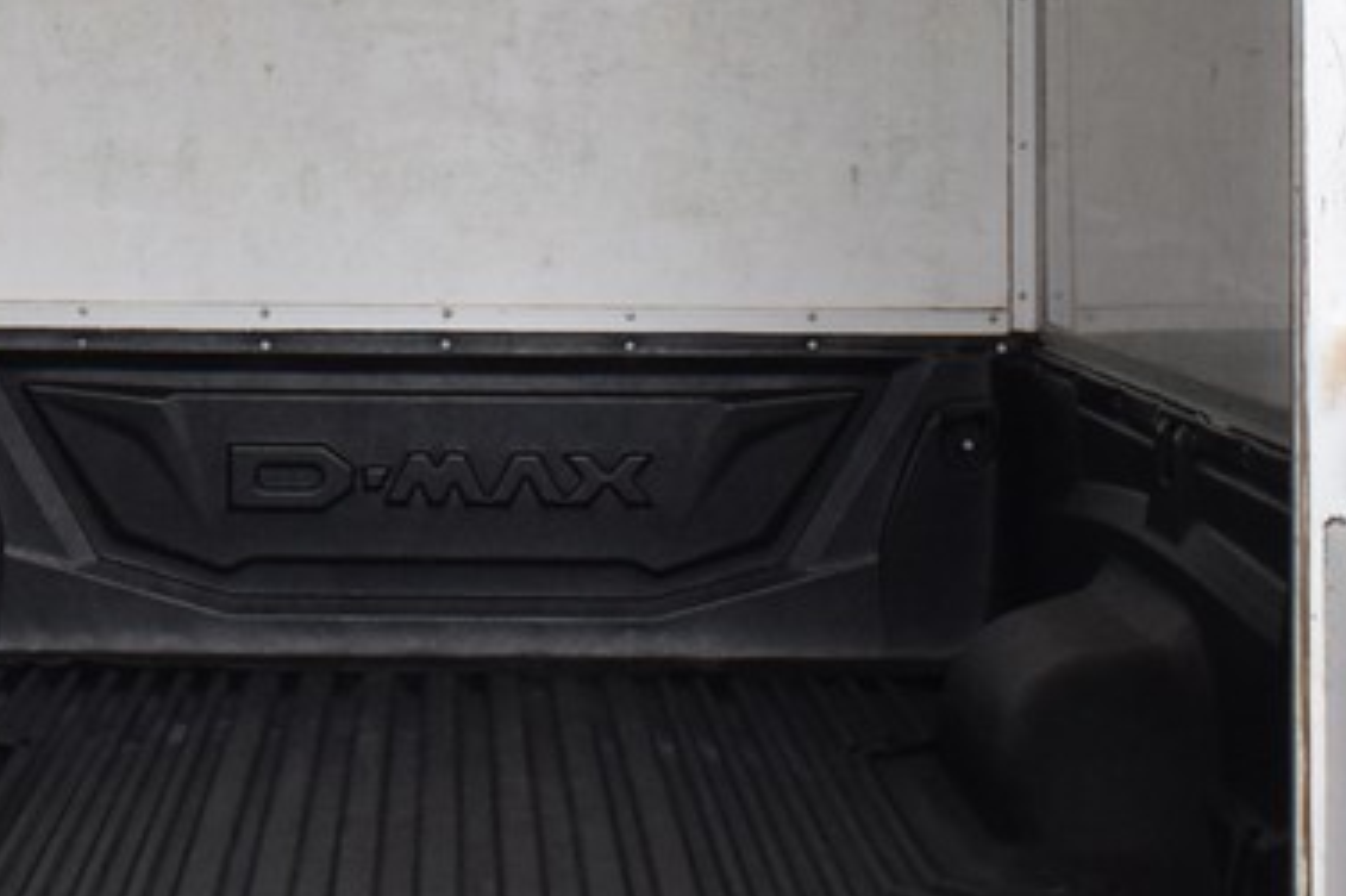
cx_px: 428
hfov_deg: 18.6
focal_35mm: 109
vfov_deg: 12.3
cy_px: -80
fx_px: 4091
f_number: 13
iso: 1250
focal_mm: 25
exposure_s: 1/160
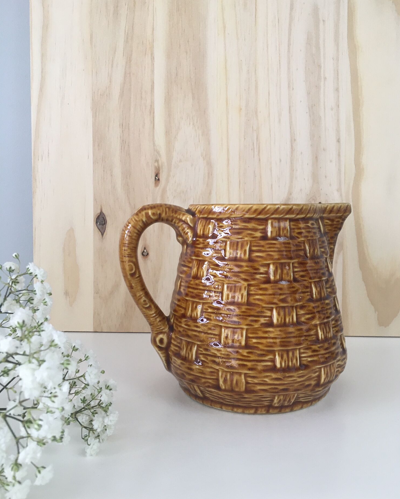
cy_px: 246
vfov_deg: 57.2
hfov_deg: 47.1
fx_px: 459
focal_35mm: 31
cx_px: 204
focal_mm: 4.15
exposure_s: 1/33
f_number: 2.2
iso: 50
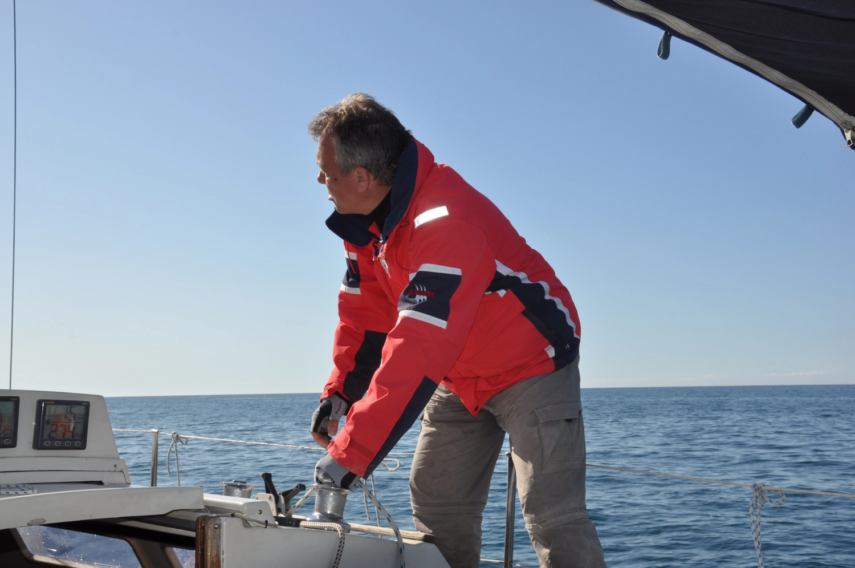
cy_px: 284
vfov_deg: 31.8
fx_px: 996
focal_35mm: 42
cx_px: 428
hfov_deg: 46.5
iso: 200
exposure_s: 1/200
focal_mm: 28
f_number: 16
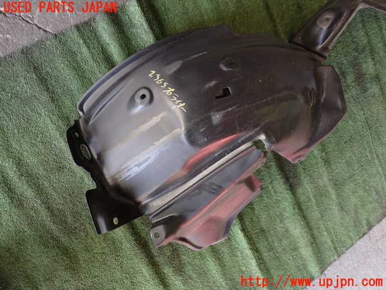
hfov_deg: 60.0
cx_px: 193
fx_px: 335
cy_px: 145
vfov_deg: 46.8
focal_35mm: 30
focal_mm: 5.4
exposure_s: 1/40
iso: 200
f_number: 2.3
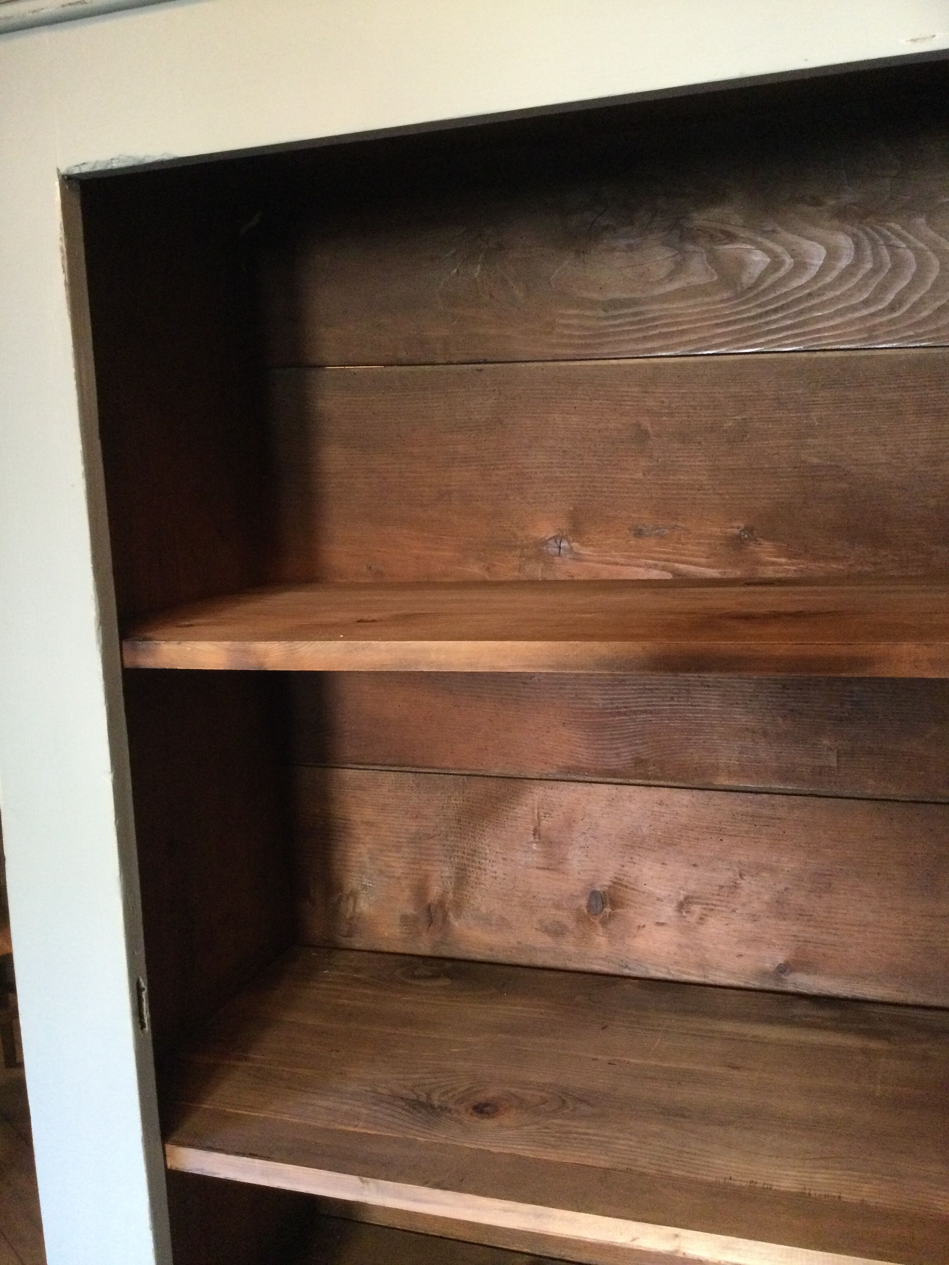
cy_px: 632
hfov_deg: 45.4
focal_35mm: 31
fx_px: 1133
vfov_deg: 58.4
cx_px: 474
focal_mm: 3.3
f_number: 2.4
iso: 200
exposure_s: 1/25
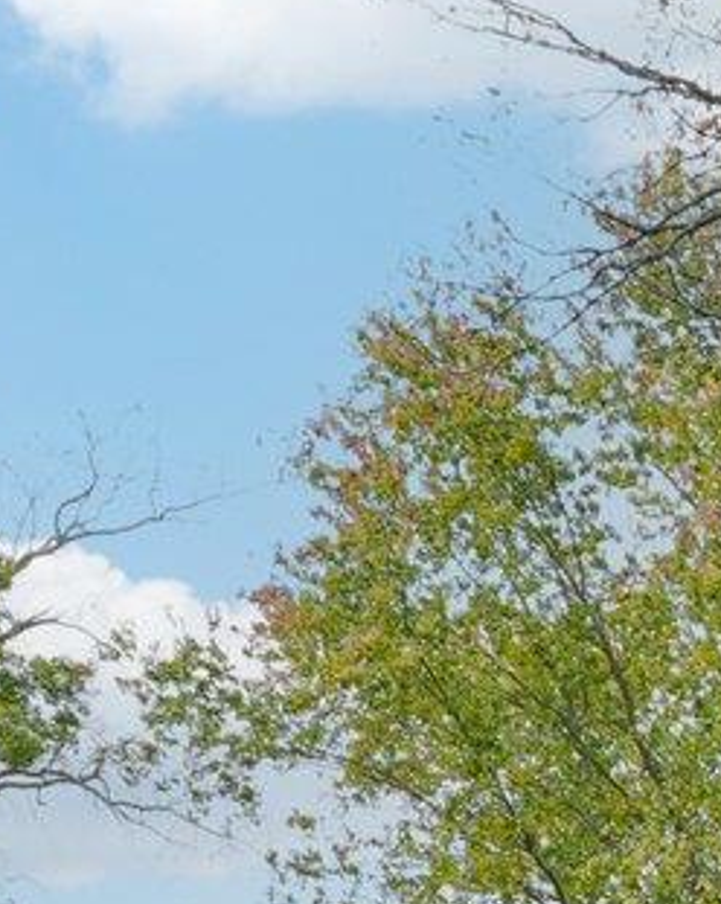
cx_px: 1547
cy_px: 1574
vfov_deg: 16.5
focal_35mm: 99
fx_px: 2646
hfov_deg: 13.0
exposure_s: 1/30
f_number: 8
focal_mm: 16
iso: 160
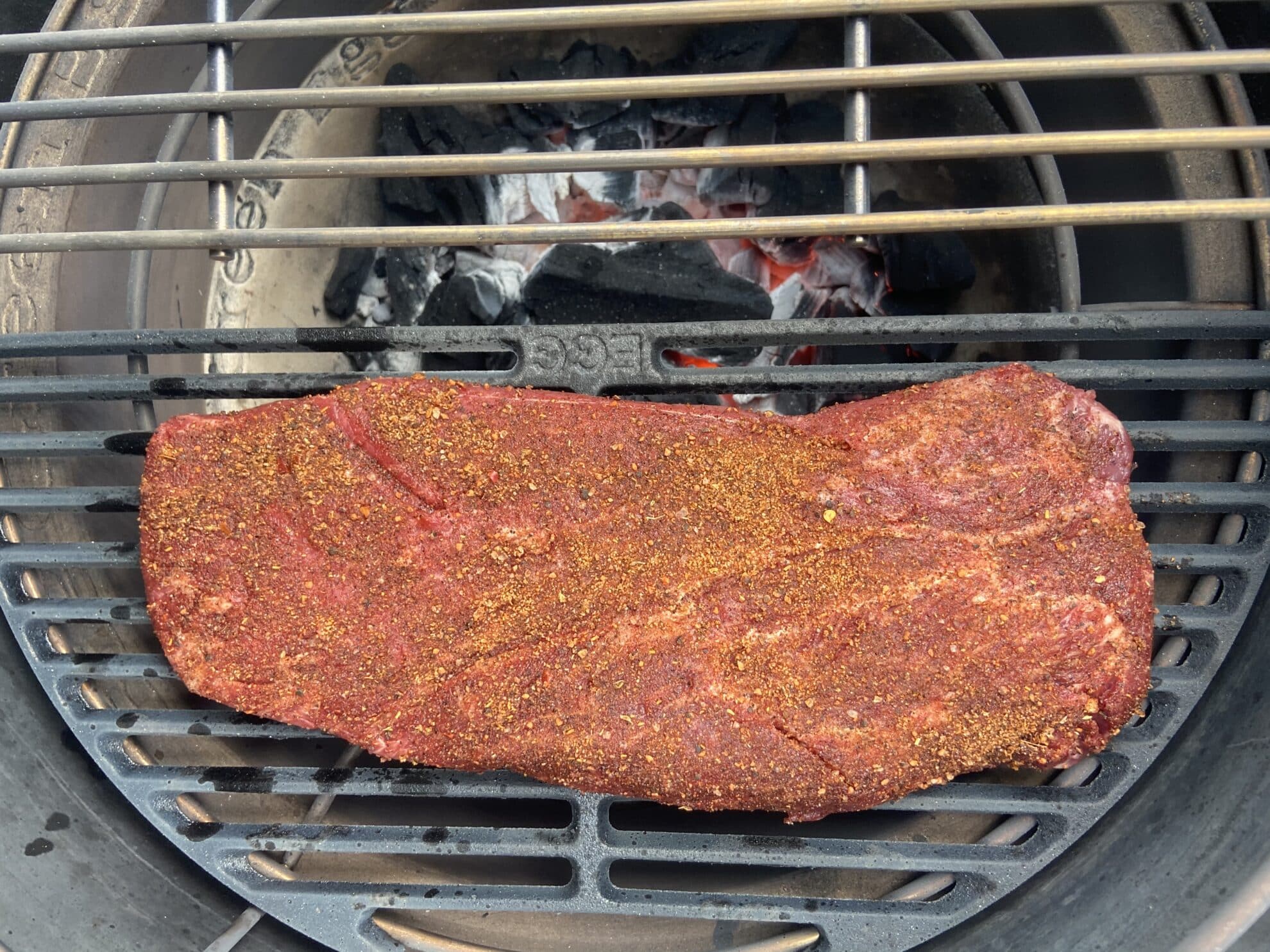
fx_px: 954
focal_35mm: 26
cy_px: 476
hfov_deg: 67.3
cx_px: 635
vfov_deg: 53.1
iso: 125
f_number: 1.8
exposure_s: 1/122
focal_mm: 4.25
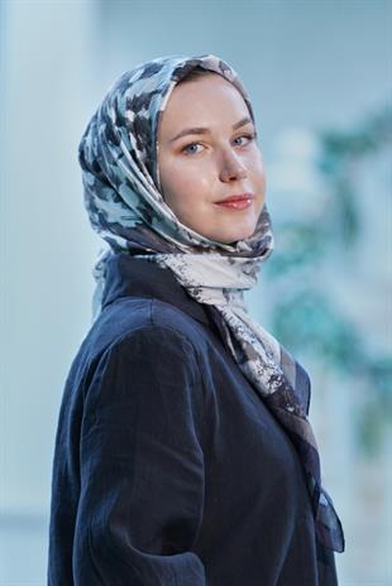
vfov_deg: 15.8
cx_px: 196
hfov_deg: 10.6
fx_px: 2120
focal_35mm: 130
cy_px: 293
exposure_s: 1/200
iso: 640
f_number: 3.5
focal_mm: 130
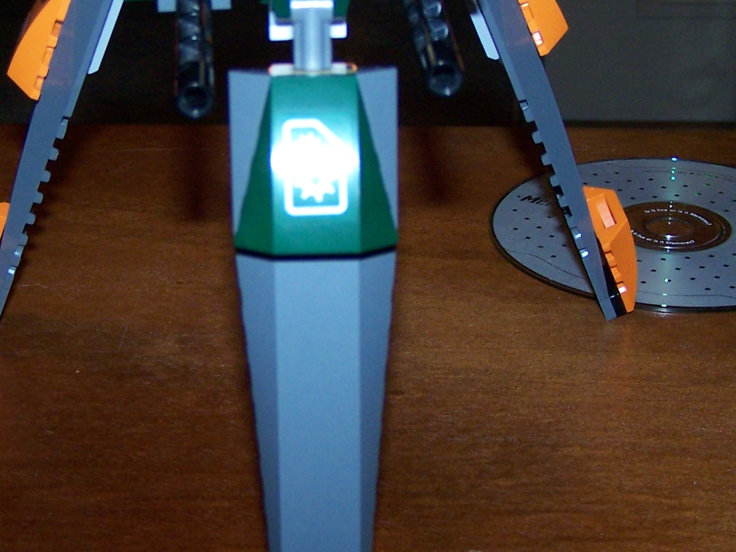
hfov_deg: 25.3
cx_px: 291
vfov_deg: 19.1
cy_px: 258
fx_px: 1637
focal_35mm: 77
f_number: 2.8
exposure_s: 1/60
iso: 140
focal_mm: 6.3
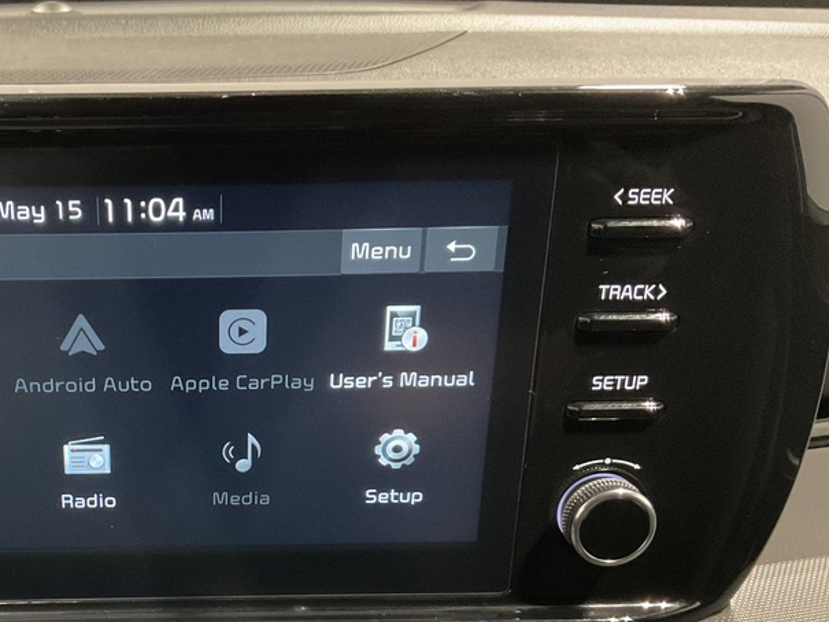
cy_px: 482
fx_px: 1102
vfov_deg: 30.9
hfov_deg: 39.7
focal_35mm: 46
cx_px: 175
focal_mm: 3
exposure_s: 1/25
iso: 320
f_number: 1.8
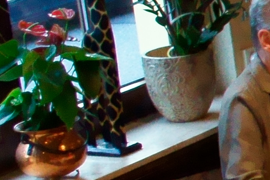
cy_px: 93
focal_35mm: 176
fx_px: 1320
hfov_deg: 9.9
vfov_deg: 7.8
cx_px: 705
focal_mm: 18
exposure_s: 1/60
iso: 3200
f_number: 5.6
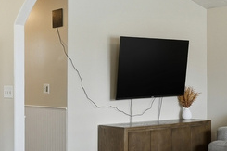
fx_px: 422
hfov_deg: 29.7
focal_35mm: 67
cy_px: 89
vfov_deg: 20.3
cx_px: 61
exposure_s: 1/160
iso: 250
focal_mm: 16
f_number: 9
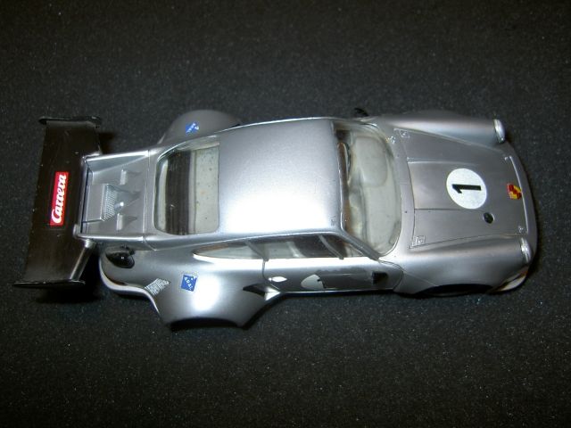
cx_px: 286
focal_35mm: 34
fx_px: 561
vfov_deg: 41.8
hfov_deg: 54.0
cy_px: 214
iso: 50
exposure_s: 1/60
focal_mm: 5.6
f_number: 2.8
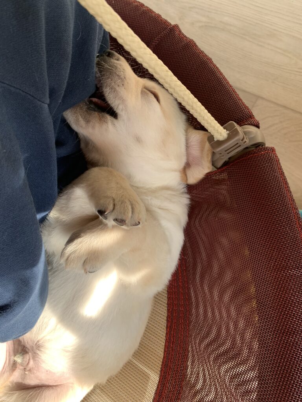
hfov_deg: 53.1
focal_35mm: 26
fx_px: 302
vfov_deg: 67.3
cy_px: 201
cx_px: 151
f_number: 1.8
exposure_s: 1/140
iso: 25
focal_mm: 4.25
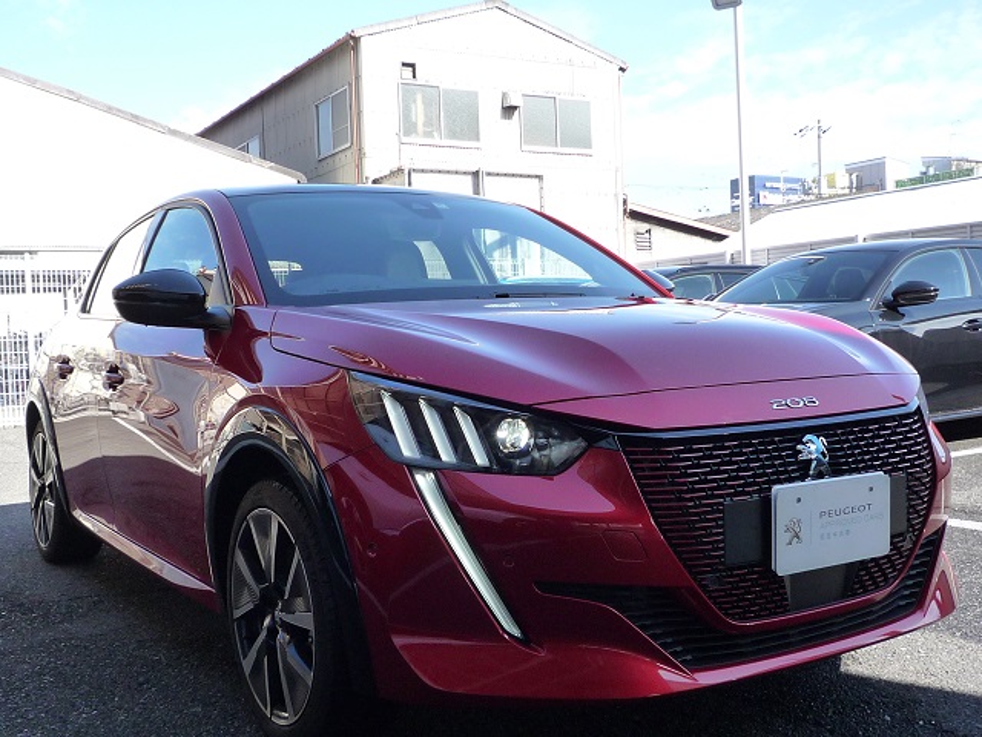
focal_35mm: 39
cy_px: 368
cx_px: 491
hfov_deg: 47.9
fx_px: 1106
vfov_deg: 36.8
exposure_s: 1/500
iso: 160
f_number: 3.1
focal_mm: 4.9
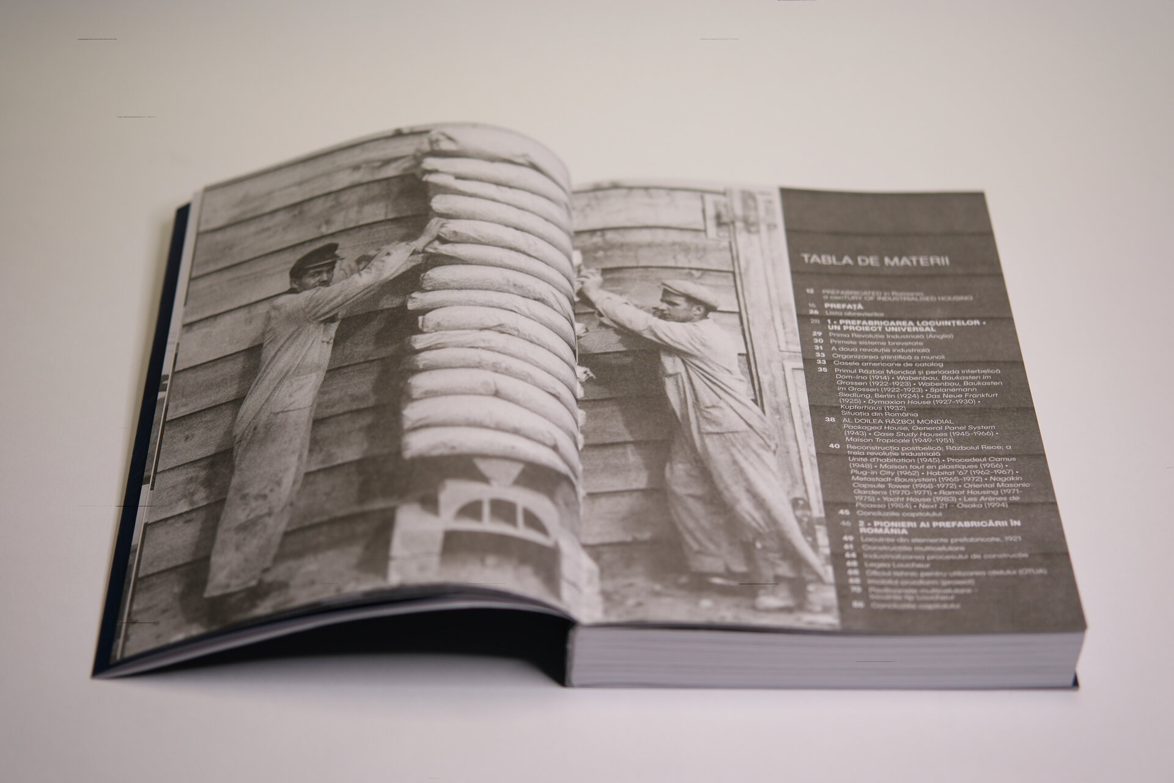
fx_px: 2446
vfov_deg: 18.2
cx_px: 587
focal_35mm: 75
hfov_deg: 27.0
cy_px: 392
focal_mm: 50
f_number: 2
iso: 125
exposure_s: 1/220
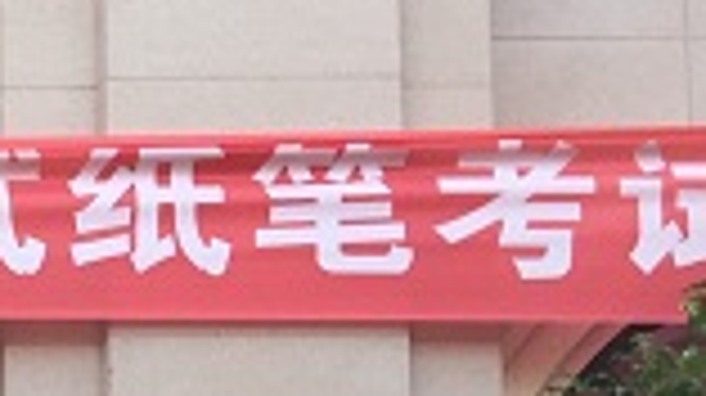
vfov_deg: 7.0
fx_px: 3011
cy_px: 1030
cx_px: -760
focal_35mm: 161
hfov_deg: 11.8
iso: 32
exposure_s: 1/100
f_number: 2.2
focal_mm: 4.15
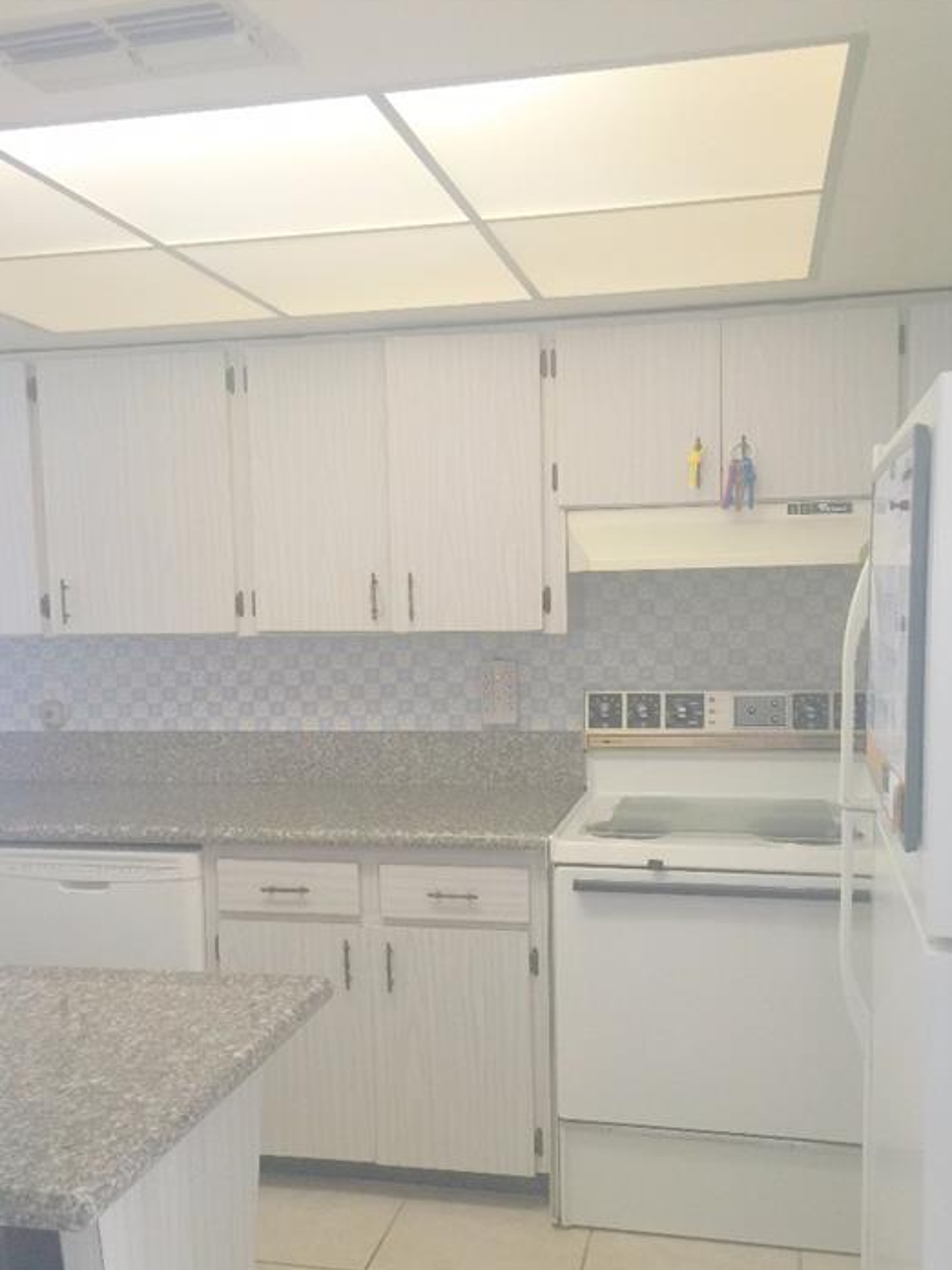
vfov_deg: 56.7
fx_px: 1173
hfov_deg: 44.2
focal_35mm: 32
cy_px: 690
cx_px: 496
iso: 50
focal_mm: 4.15
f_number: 2.2
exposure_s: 1/30
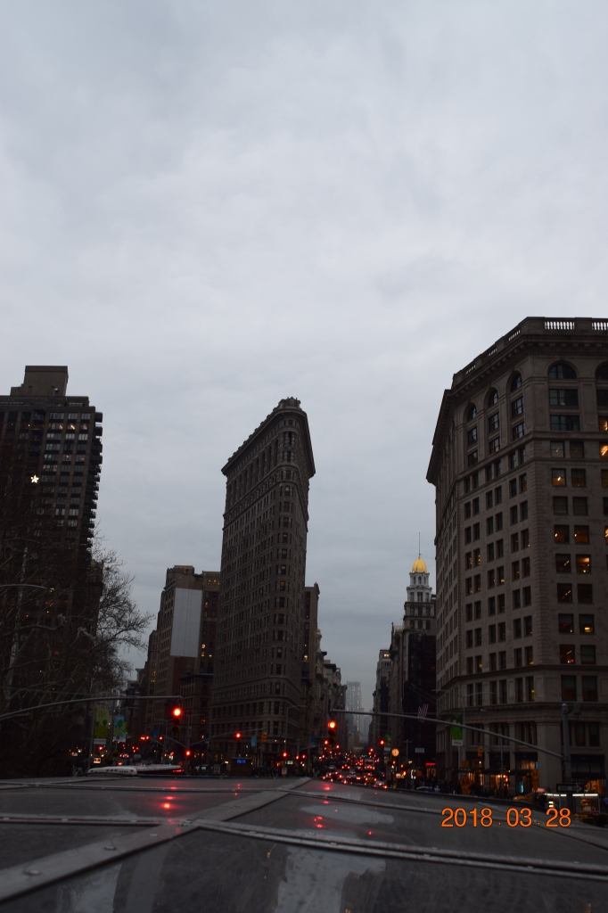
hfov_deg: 36.8
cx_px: 304
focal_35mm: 36
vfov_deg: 53.1
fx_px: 913
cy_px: 456
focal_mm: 24
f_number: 8
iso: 560
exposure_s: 1/60
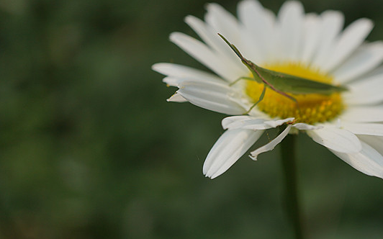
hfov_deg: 29.5
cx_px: 264
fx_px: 720
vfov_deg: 18.8
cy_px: 82
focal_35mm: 69
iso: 160
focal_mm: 30
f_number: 5
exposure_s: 1/1000
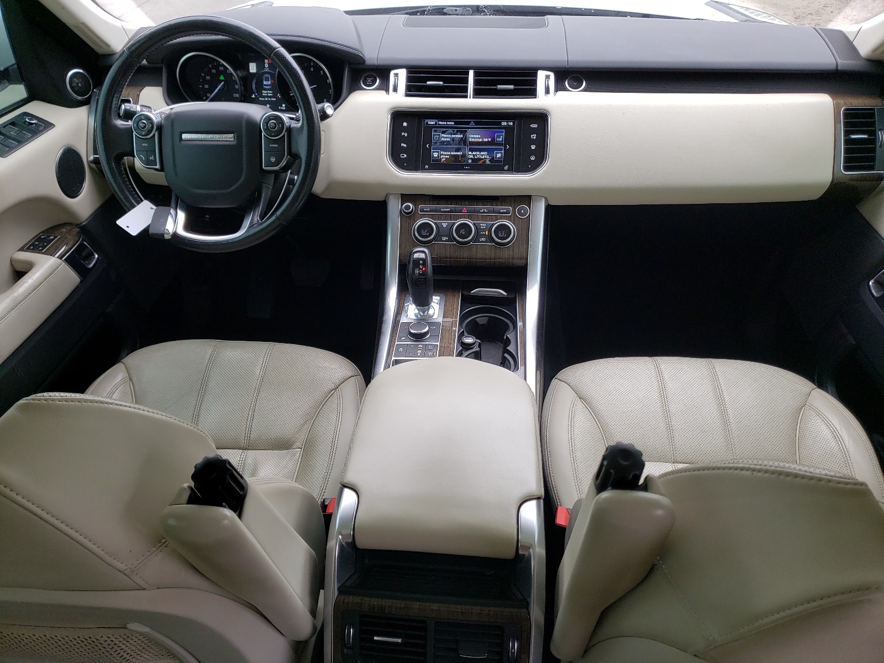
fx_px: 664
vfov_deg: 53.1
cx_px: 442
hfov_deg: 67.3
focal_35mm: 26
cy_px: 332
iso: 50
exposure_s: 1/125
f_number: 1.5
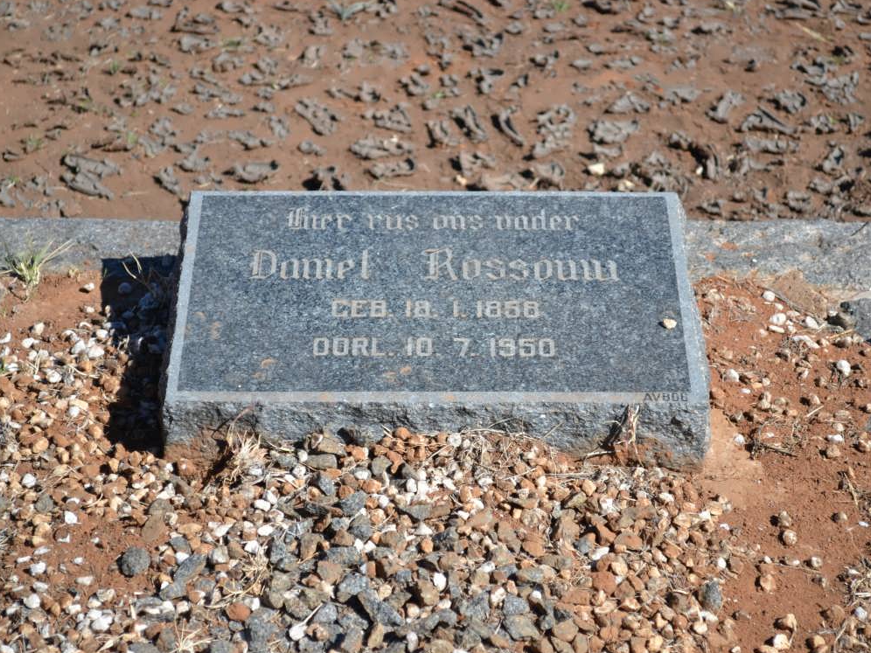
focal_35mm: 96
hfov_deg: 20.5
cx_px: 432
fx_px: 2405
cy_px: 312
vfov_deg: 15.5
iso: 140
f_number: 5.6
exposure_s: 1/125
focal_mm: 55
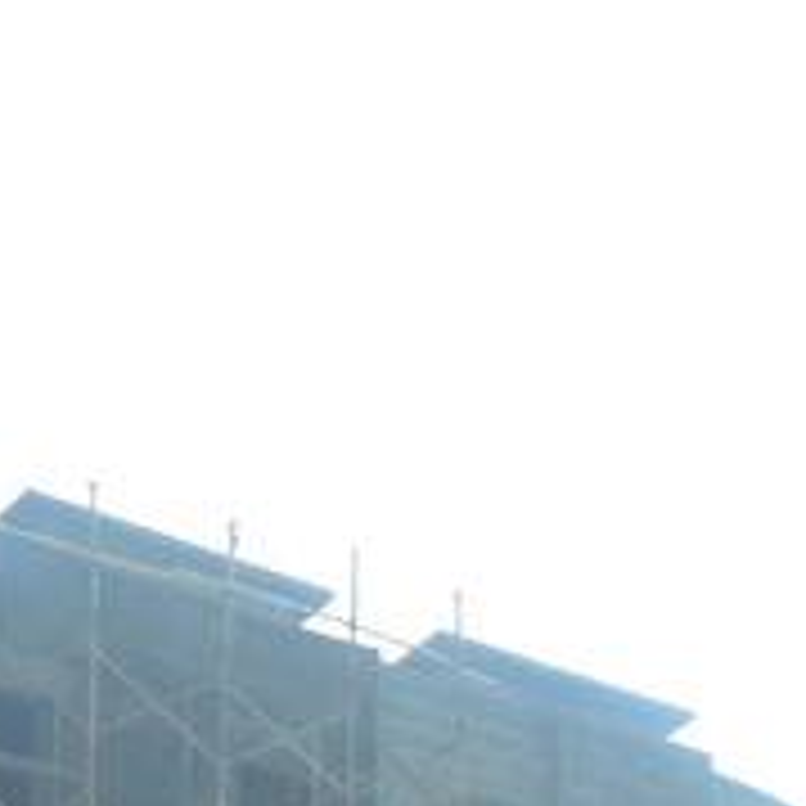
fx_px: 3846
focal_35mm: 146
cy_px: 1346
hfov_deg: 11.9
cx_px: 558
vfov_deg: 11.3
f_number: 4
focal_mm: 6.6
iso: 100
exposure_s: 1/500
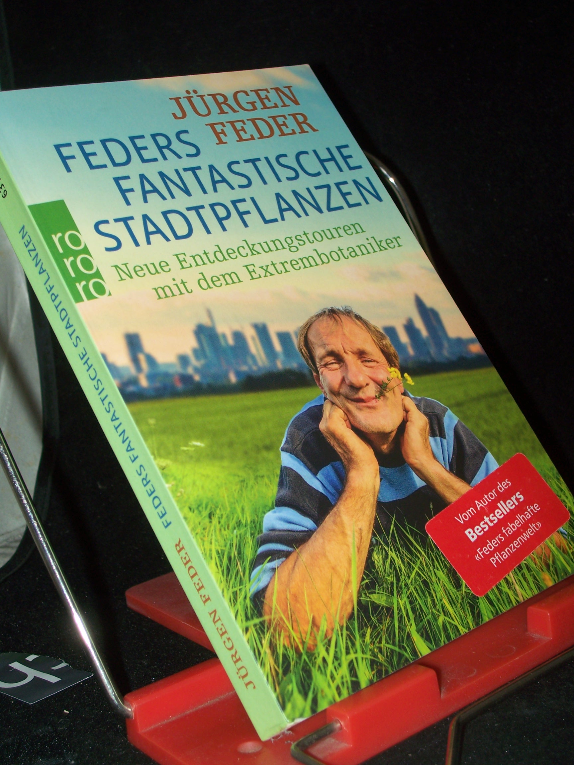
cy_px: 382
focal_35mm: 53
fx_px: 1172
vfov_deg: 36.2
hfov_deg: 27.5
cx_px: 287
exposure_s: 1/80
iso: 80
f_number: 3.2
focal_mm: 8.7
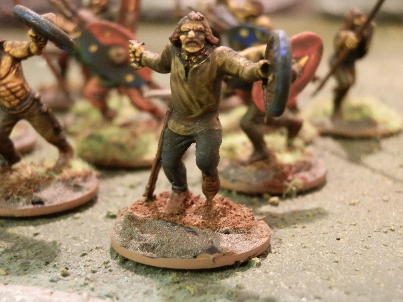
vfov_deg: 24.0
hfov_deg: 31.7
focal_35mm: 61
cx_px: 202
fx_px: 710
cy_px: 151
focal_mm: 10.99
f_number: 3.7
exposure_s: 1/6
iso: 400
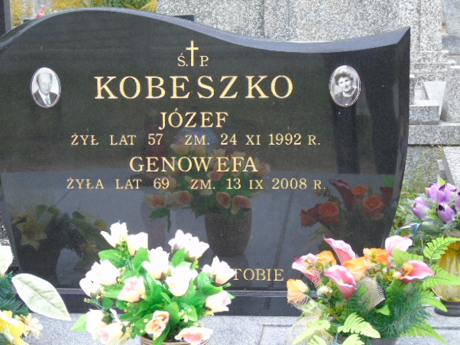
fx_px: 1328
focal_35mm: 100
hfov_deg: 19.6
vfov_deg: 14.8
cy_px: 171
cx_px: 218
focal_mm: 17
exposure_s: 1/30
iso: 80
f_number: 4.3
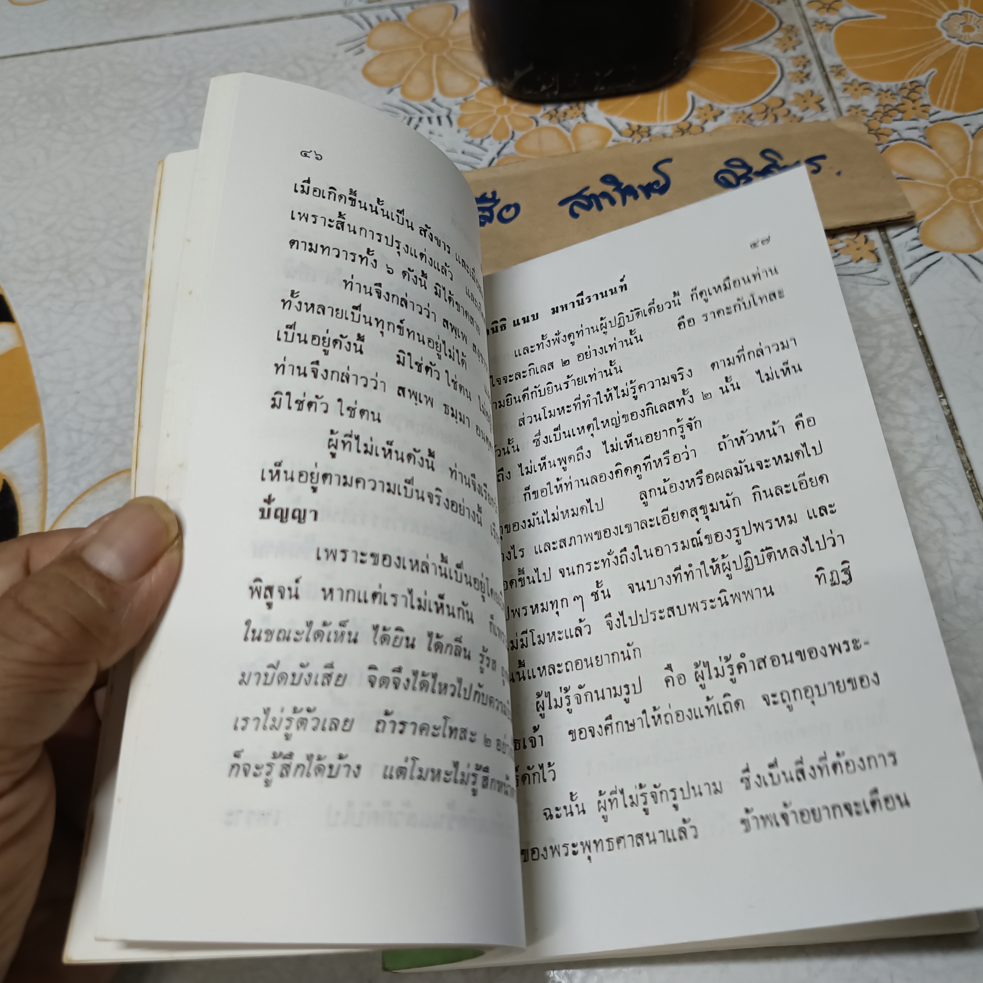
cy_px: 499
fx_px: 932
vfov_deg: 55.6
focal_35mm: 29
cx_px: 528
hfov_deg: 55.6
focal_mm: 5.31
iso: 1083
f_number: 1.7
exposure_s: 1/50
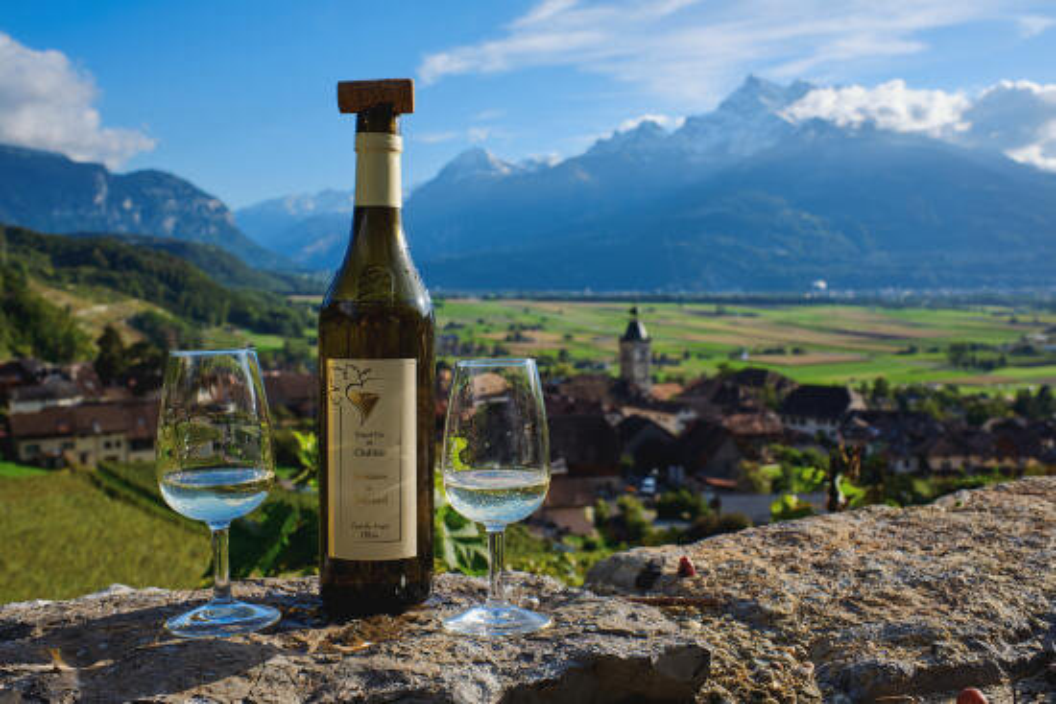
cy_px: 352
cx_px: 528
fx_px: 1027
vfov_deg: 37.9
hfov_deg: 54.4
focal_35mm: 35
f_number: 8
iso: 200
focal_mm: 23
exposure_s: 1/340
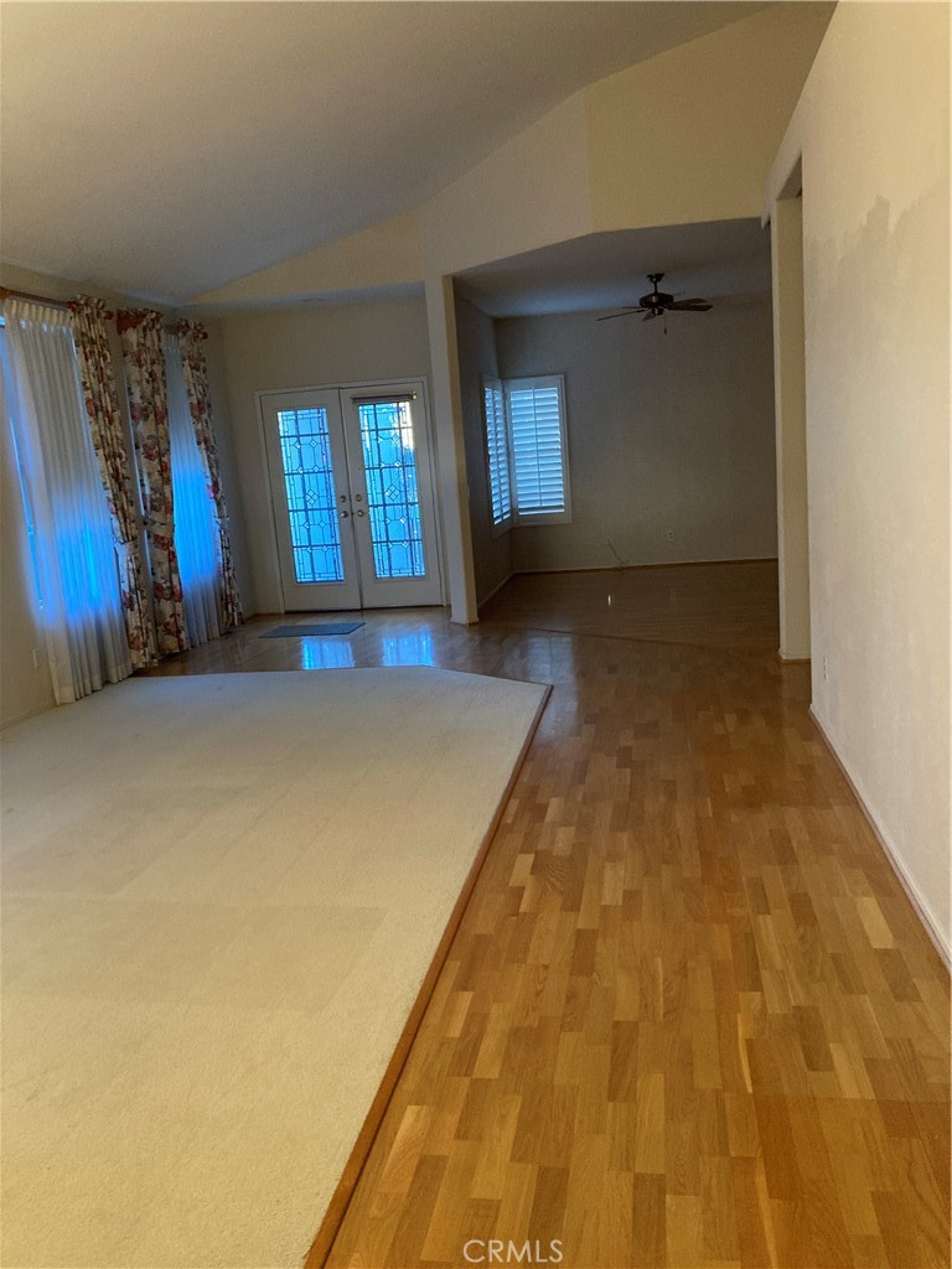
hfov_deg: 49.7
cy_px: 634
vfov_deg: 63.4
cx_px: 476
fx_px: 1027
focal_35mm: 28
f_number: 1.8
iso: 320
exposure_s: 1/40
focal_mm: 3.99
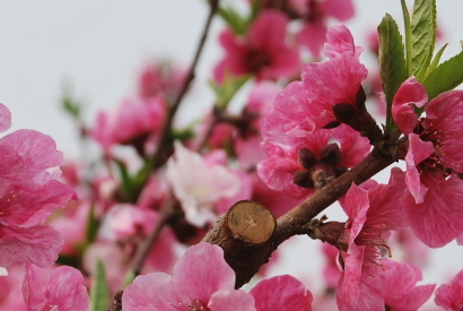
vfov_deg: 6.7
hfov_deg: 10.0
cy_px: 243
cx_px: 213
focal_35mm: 206
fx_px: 2657
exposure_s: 1/250
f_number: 8
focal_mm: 55
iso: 100
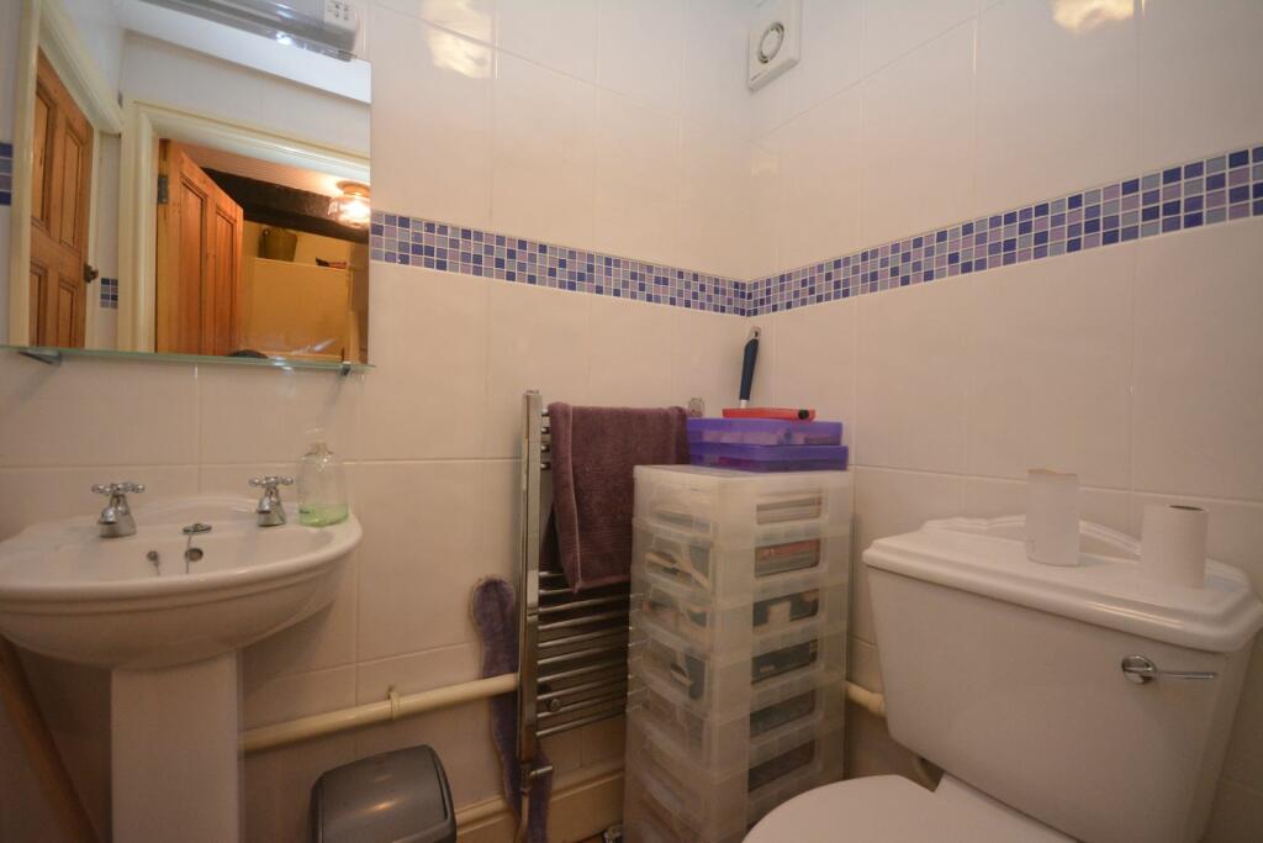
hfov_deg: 100.4
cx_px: 632
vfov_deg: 77.3
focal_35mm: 15
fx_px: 526
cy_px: 422
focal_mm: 10
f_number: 4
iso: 2000
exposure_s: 1/60
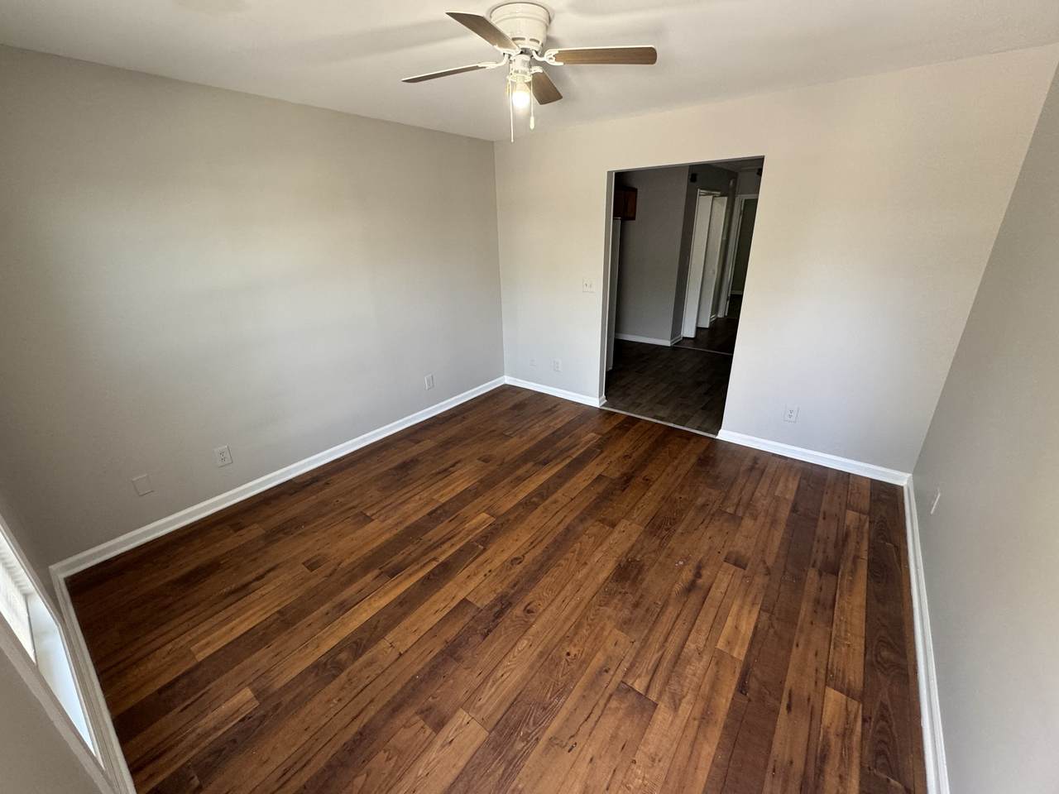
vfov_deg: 85.7
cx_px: 530
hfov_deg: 102.1
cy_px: 397
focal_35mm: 14
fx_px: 428
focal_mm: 2.22
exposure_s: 1/99
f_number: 2.2
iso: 200
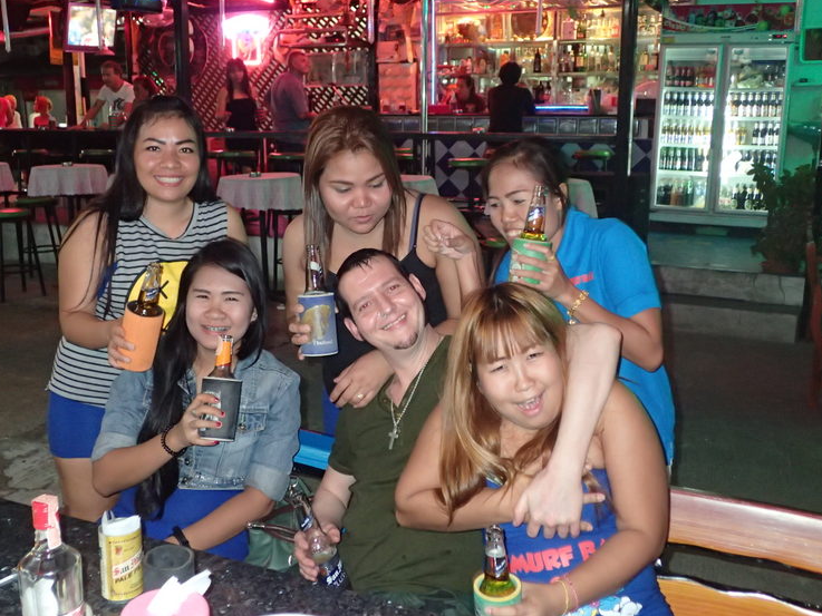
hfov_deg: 49.0
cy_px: 310
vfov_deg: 37.7
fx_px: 903
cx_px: 393
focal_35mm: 38
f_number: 2.6
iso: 800
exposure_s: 1/30
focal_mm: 6.42
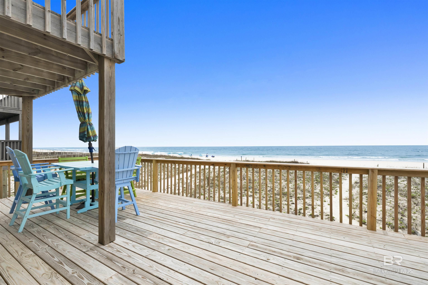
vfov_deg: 79.2
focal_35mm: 14
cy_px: 142
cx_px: 214
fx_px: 172
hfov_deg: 102.3
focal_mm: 14.5
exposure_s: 1/400
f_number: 11
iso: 400
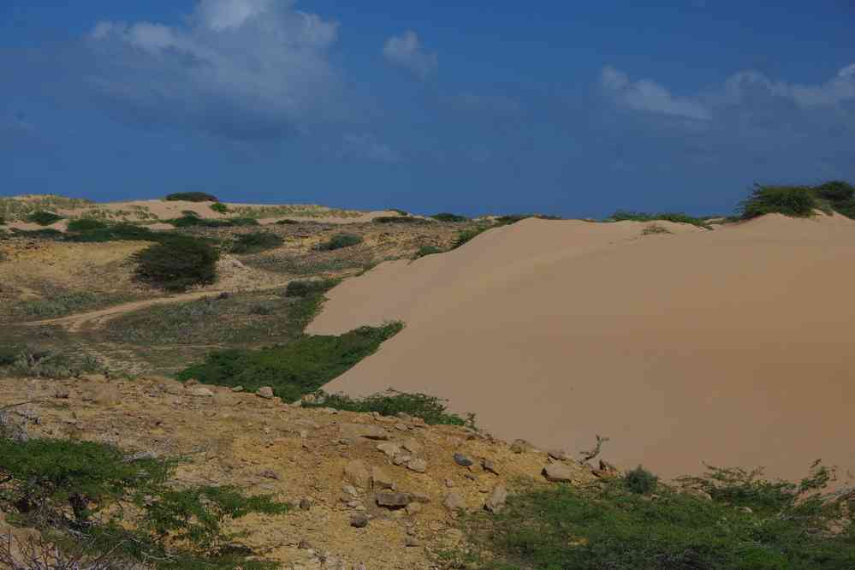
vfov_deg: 18.2
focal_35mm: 75
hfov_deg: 27.0
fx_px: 1781
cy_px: 285
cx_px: 428
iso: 100
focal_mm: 50
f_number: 11
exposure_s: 1/200
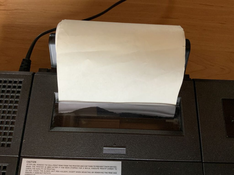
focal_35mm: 29
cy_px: 88
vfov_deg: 48.2
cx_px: 117
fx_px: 196
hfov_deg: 61.7
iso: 200
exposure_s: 1/60
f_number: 1.8
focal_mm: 3
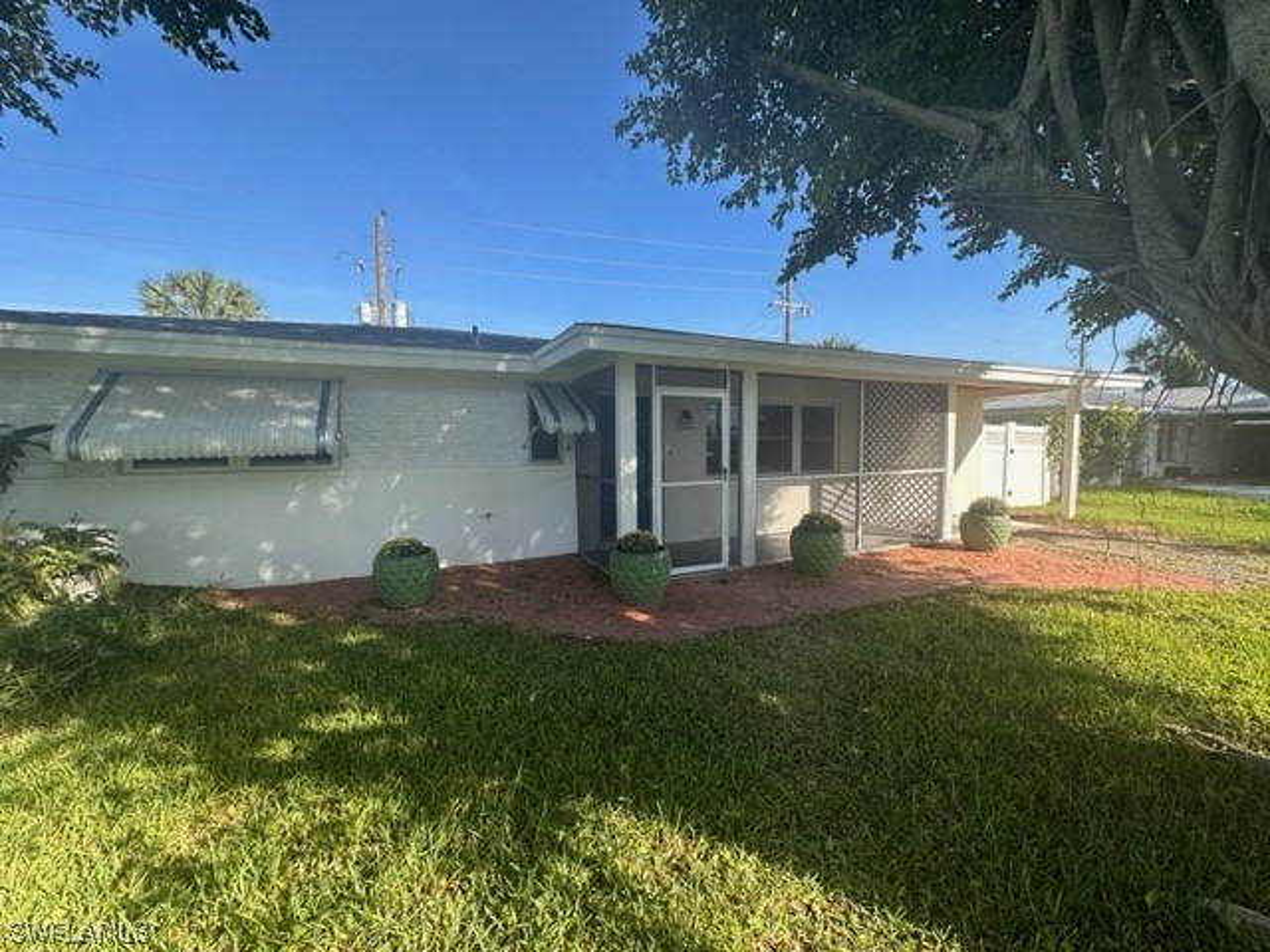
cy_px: 476
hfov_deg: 102.1
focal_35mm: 14
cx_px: 635
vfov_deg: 85.7
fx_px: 514
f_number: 2.2
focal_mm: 2.22
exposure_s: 1/550
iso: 40
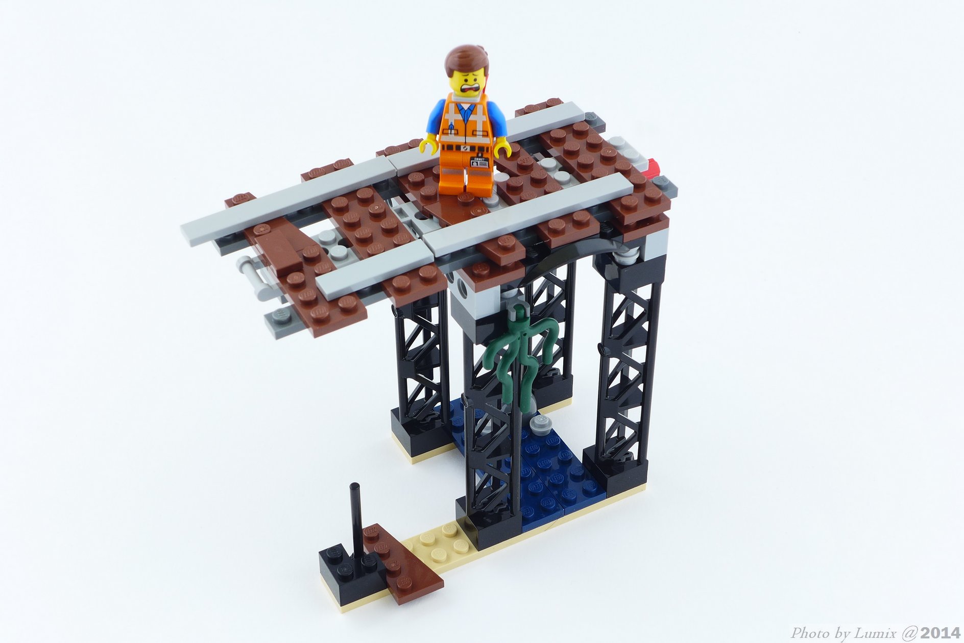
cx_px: 482
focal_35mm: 60
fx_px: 1607
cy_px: 322
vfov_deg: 22.6
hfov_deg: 33.4
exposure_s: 1/10
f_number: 4.5
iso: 80
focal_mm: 11.8
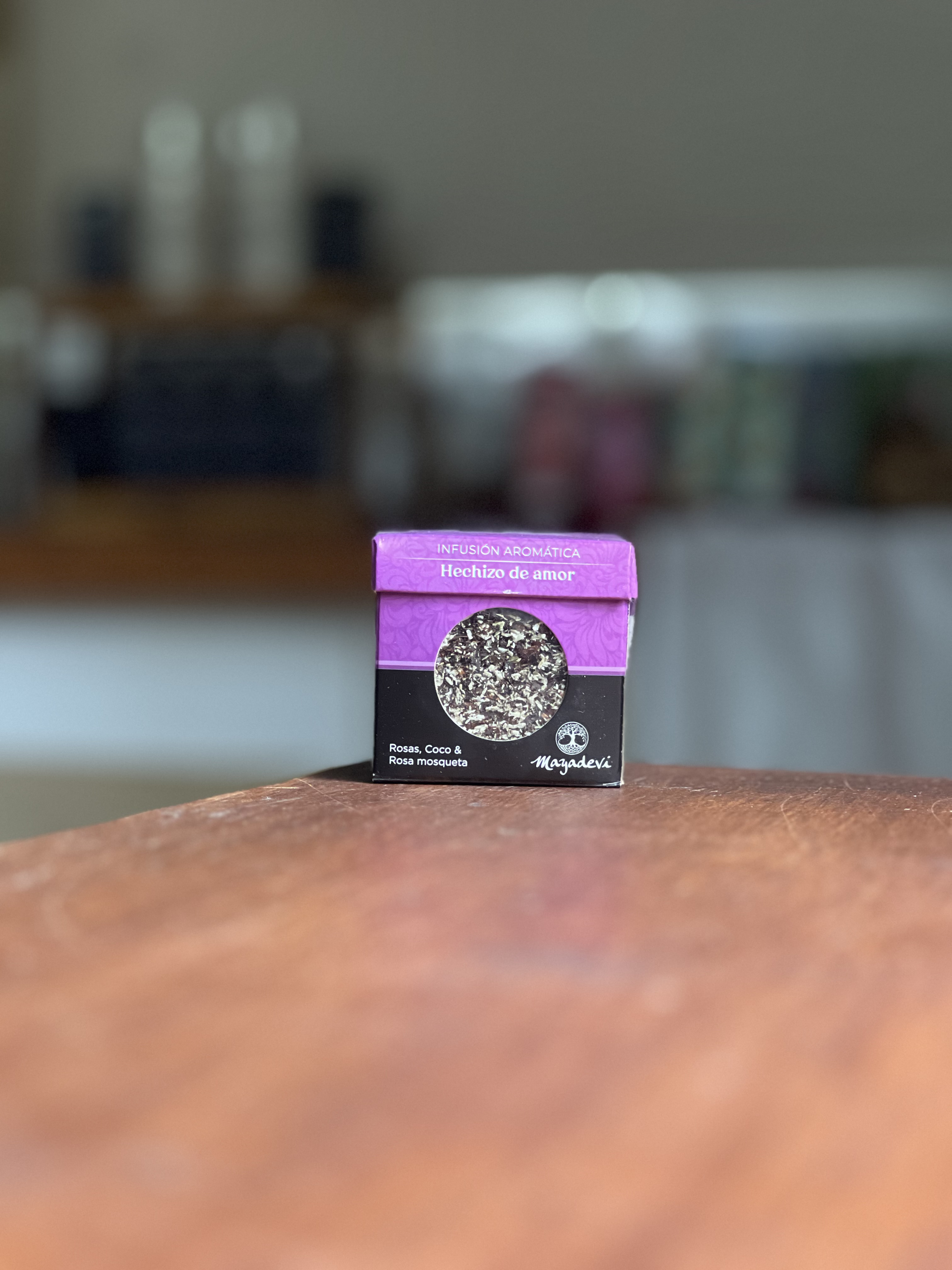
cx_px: 476
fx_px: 2824
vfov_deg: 25.3
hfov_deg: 19.1
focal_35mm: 77
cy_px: 635
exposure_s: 1/40
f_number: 2.8
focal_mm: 9
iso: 400
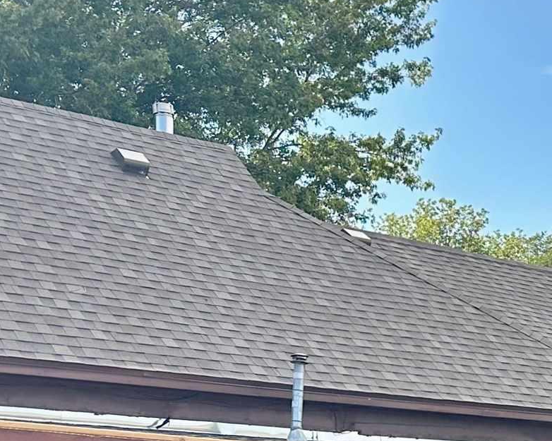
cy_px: 580
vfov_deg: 15.8
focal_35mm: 92
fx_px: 1502
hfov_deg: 20.1
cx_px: 575
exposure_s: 1/2203
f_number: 1.78
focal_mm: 6.86
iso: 80
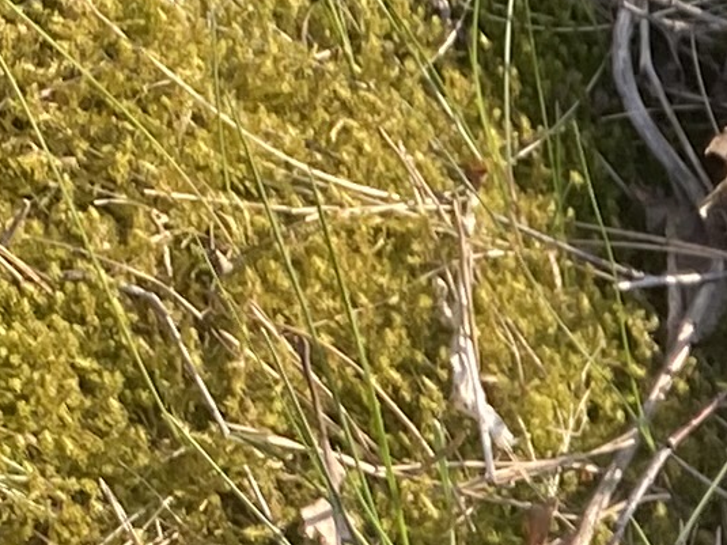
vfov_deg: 7.2
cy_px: 1151
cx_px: 1689
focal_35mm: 196
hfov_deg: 9.2
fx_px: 4115
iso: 32
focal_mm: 4.25
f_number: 1.8
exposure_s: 1/324
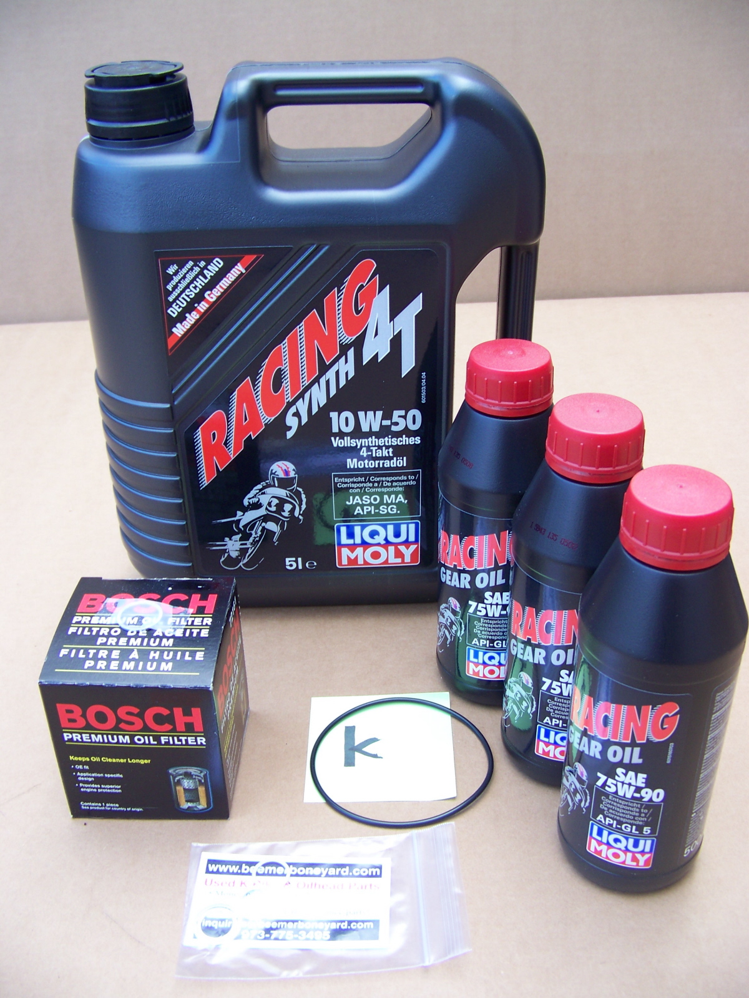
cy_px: 499
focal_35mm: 36
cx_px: 374
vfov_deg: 51.4
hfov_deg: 39.7
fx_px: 1039
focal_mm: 5.85
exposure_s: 1/40
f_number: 2.8
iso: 64
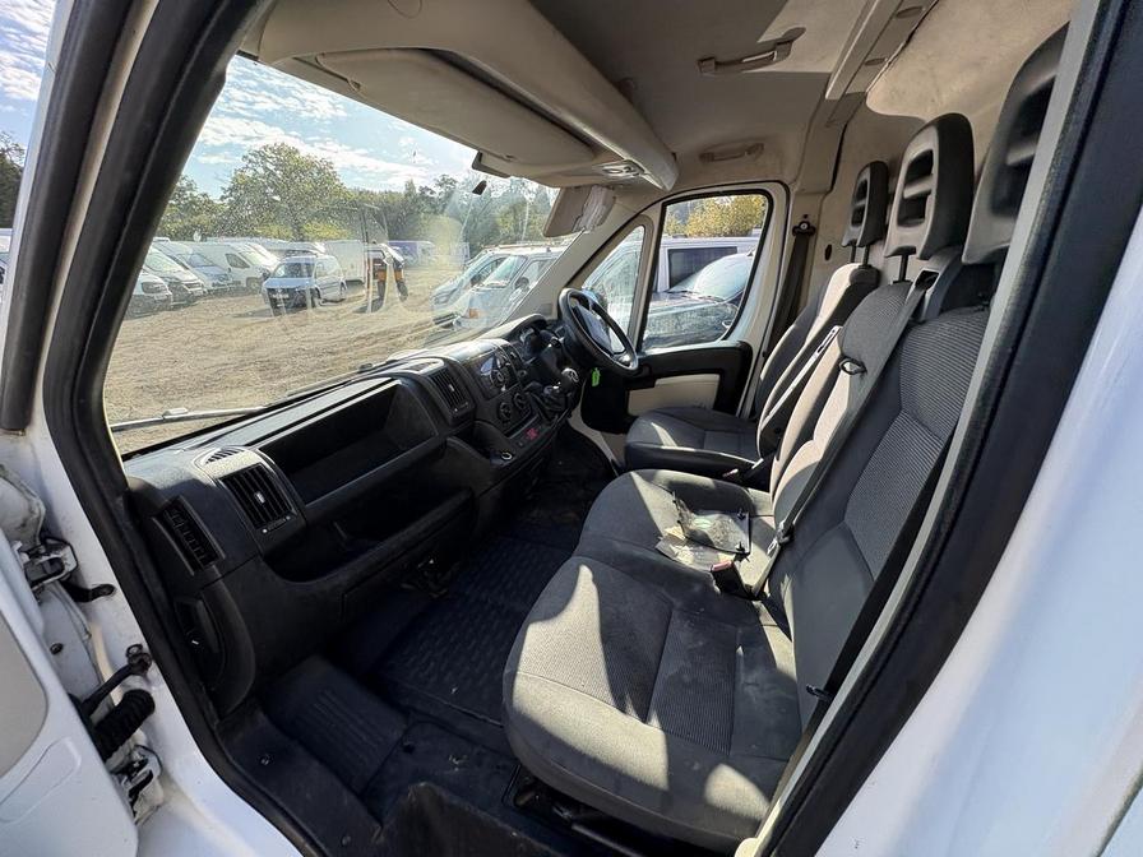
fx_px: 462
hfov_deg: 102.1
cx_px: 572
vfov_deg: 85.7
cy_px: 428
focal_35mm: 14
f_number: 2.2
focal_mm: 2.22
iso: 50
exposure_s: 1/234
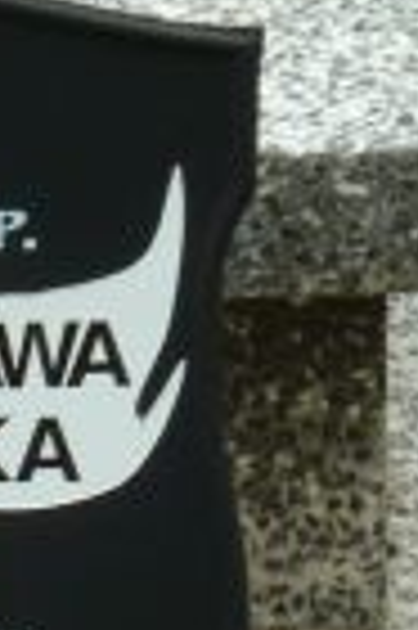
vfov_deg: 4.2
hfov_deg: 2.8
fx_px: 8537
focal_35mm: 489
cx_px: -256
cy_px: 508
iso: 160
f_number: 4.5
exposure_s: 1/100
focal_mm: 22.5
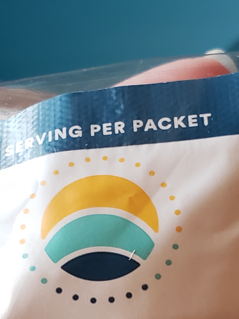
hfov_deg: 16.4
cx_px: 72
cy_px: 331
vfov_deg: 20.9
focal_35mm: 90
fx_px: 828
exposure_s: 1/40
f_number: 2.4
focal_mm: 4.3
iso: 320
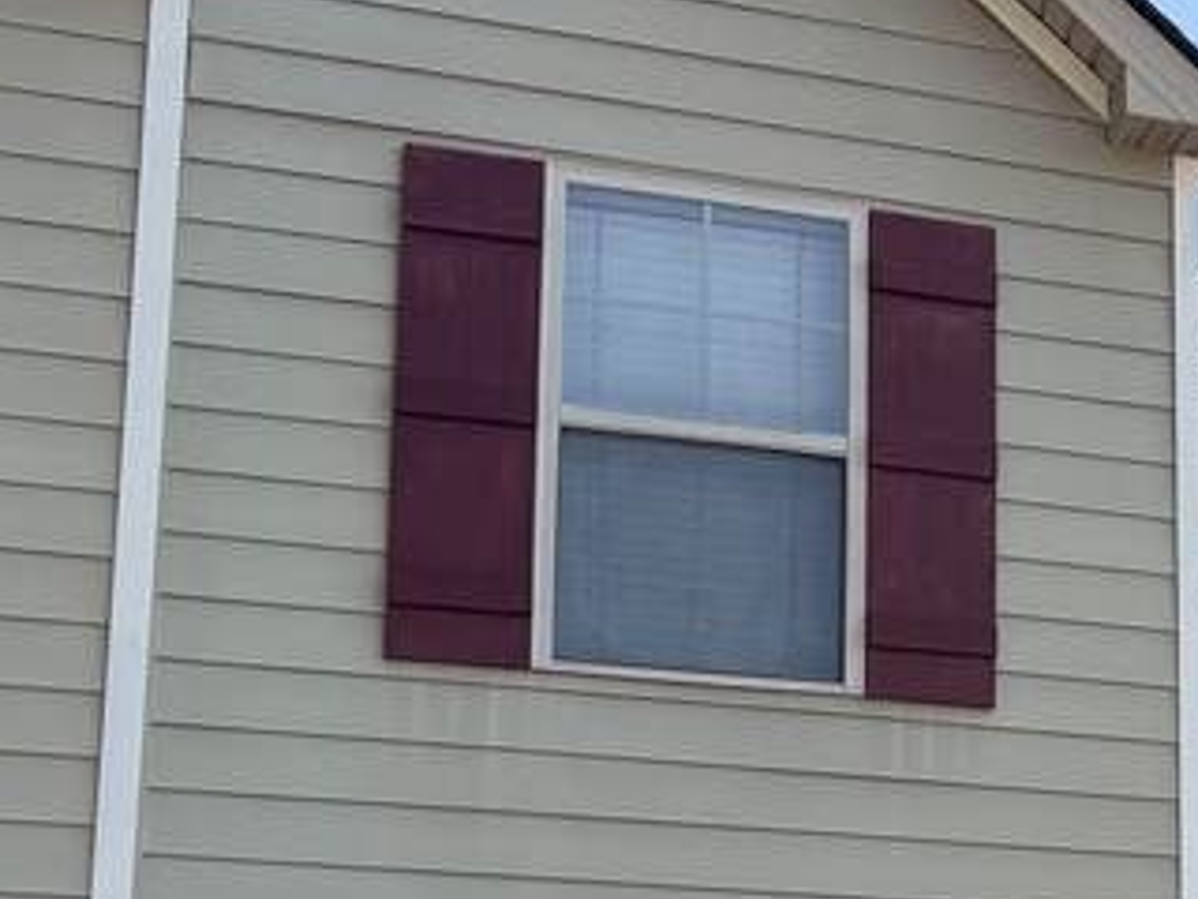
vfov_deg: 15.1
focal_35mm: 96
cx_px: 1760
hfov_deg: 18.3
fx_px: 3322
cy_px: 918
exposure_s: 1/3584
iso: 100
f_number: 1.78
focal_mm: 6.76
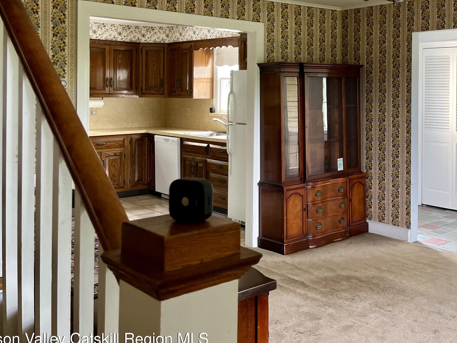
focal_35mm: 42
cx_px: 334
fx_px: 555
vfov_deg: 33.7
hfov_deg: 43.6
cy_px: 87
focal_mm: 5.1
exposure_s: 1/107
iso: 125
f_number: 1.6
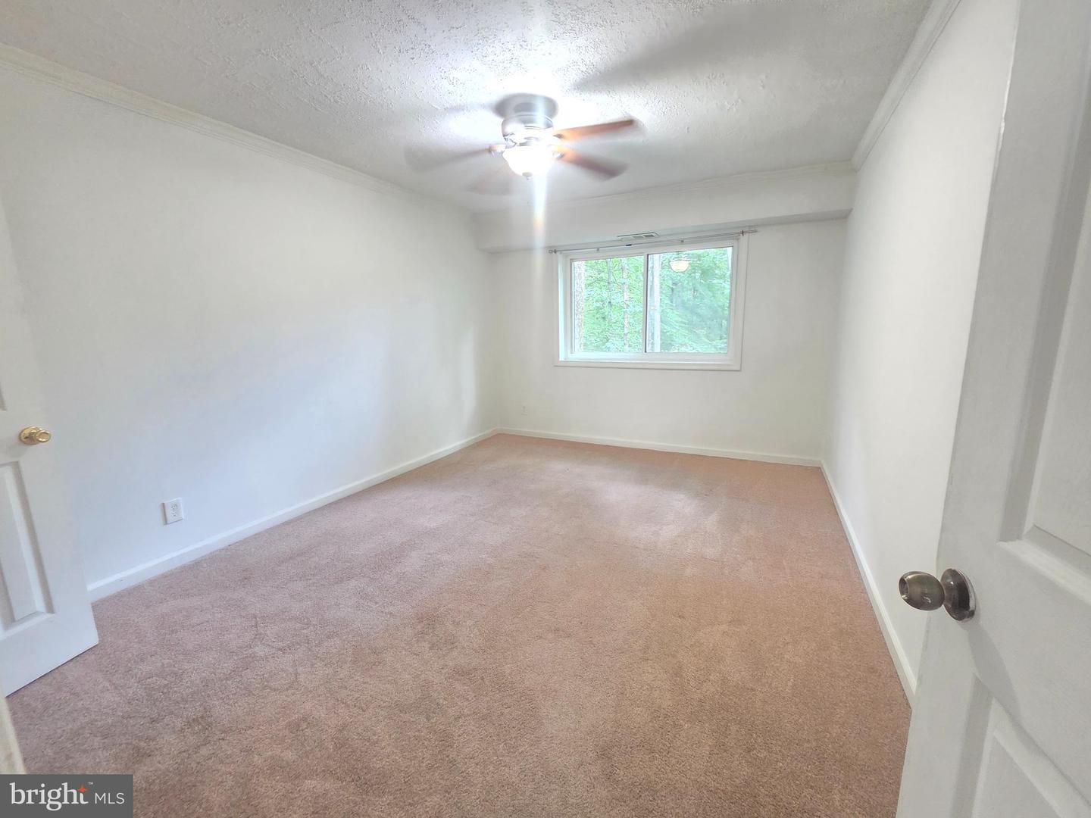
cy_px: 409
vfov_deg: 89.9
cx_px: 546
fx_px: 410
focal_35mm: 13
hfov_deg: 106.2
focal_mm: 2.2
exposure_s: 1/24
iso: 1250
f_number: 2.2
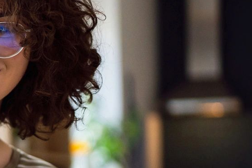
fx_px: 931
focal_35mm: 133
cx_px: -146
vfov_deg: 10.2
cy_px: 184
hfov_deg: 14.2
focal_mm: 35
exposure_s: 1/800
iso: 640
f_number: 1.4
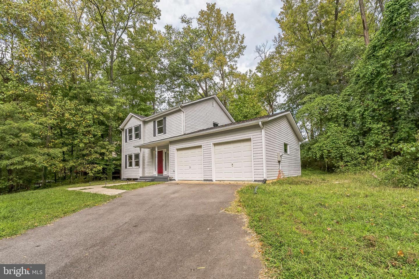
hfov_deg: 104.3
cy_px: 140
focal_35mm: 14
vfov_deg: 81.2
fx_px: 163
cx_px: 210
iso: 200
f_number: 8
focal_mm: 14
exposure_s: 1/160
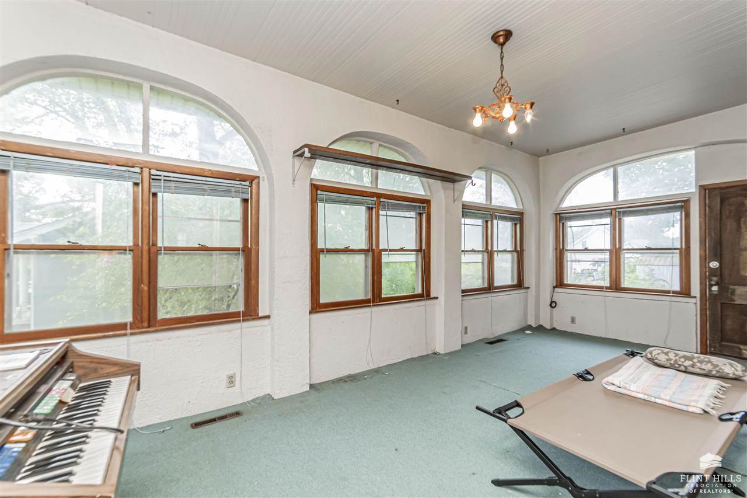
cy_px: 249
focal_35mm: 15
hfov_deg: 100.4
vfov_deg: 77.3
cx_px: 374
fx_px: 311
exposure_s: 1/60
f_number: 10
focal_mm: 10
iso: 800
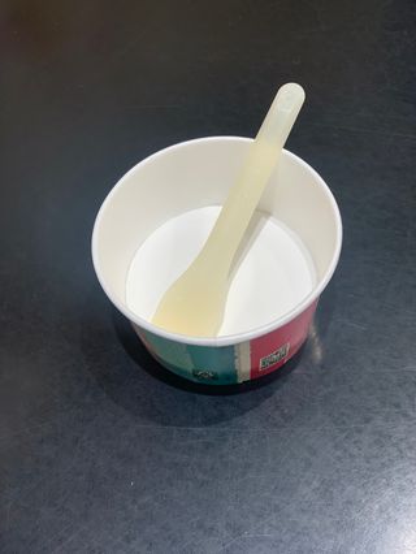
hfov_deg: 28.1
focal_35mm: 52
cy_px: 277
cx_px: 208
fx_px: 832
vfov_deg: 36.8
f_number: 2.4
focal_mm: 6
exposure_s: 1/100
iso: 64
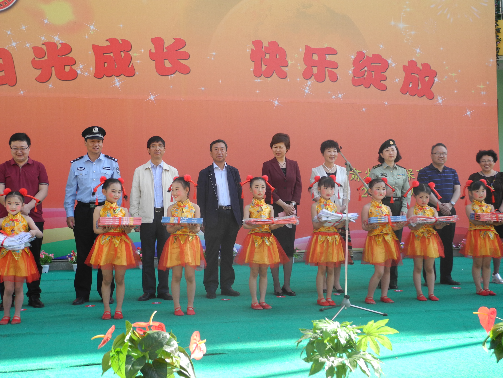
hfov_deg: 42.1
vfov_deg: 32.2
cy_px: 189
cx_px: 252
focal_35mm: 45
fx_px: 654
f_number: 3.2
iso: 100
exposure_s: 1/217
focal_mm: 9.7
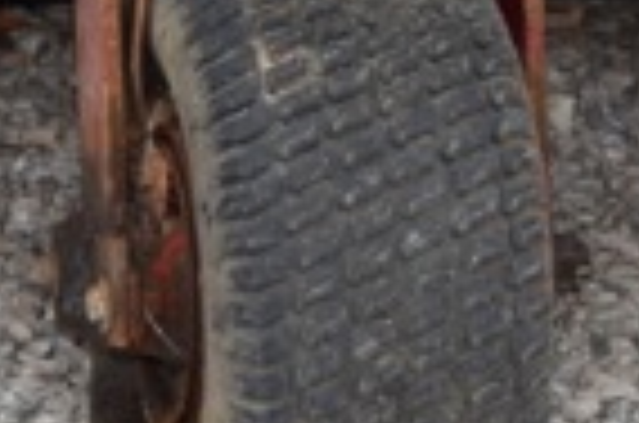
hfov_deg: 6.5
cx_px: 284
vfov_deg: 4.1
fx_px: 5632
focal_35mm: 318
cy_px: -871
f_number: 5.6
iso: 100
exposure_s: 1/125
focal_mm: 30
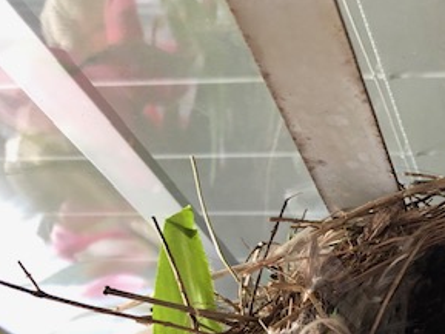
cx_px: 488
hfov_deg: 28.4
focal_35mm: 62
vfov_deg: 23.0
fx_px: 797
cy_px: 311
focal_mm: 4
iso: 40
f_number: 1.8
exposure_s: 1/15
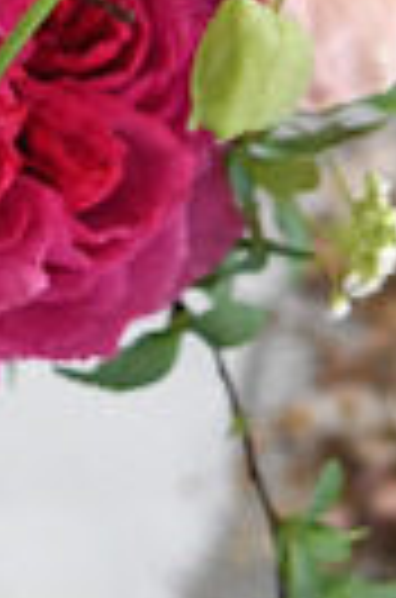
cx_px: -369
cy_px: -319
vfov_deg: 5.0
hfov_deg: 3.3
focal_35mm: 407
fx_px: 6750
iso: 2000
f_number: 4
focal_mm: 60
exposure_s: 1/100
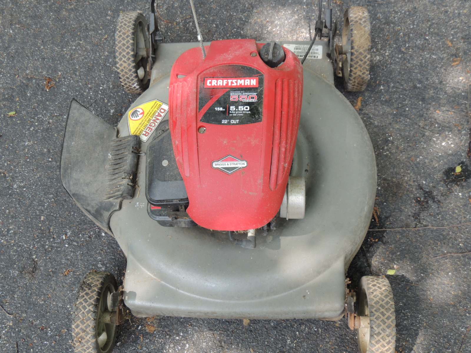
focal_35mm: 40
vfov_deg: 36.0
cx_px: 236
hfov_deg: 46.8
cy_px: 176
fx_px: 544
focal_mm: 7.1
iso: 100
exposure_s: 1/125
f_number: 3.3
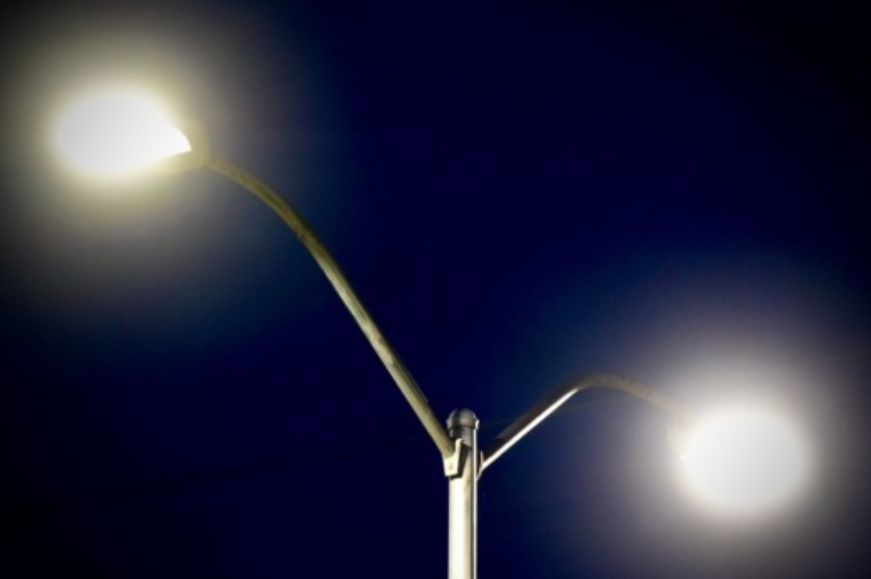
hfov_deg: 10.2
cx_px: 436
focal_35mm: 202
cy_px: 290
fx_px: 4896
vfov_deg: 6.8
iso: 1600
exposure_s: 1/10
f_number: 5
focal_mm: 135
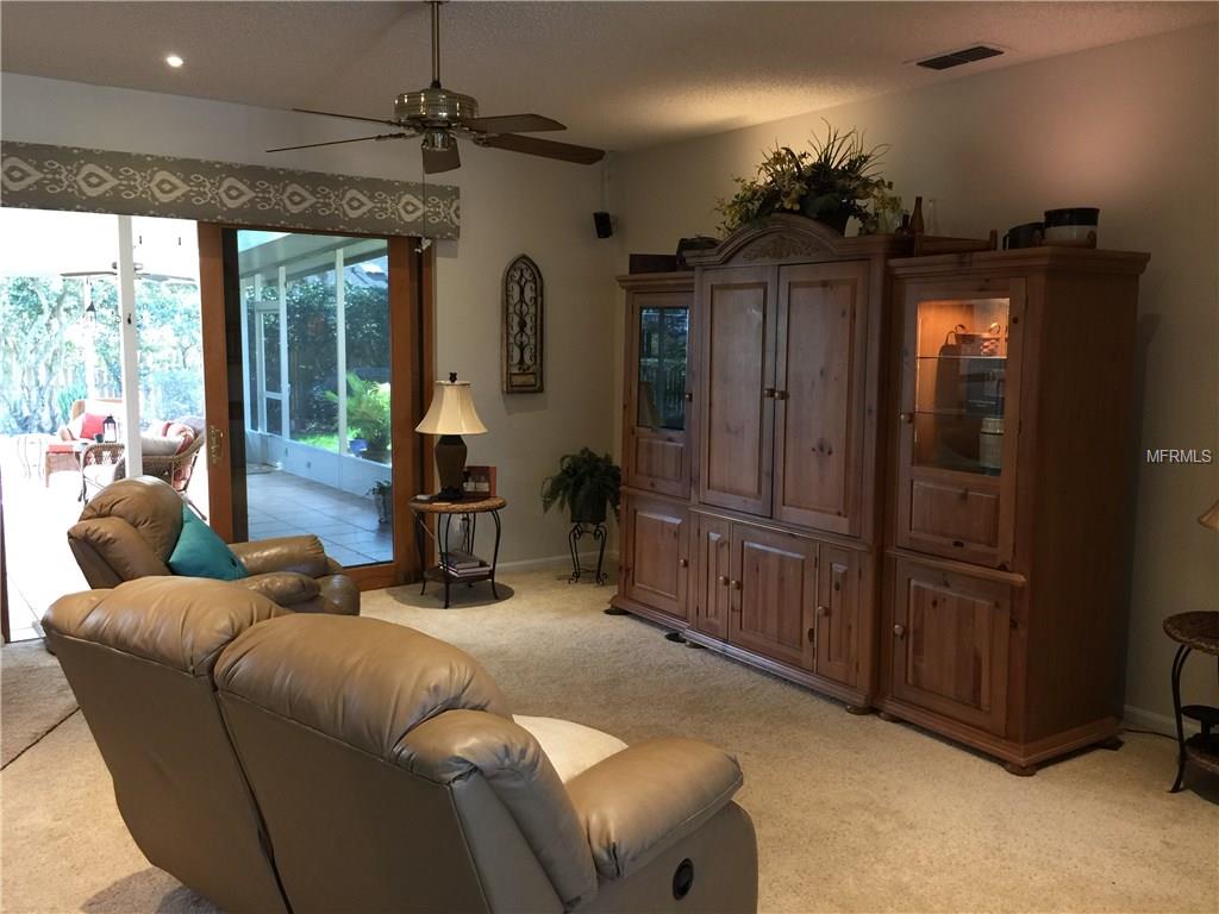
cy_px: 457
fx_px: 1021
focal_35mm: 29
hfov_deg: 61.7
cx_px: 610
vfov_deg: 48.2
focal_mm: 4.15
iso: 64
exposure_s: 1/15
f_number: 2.2
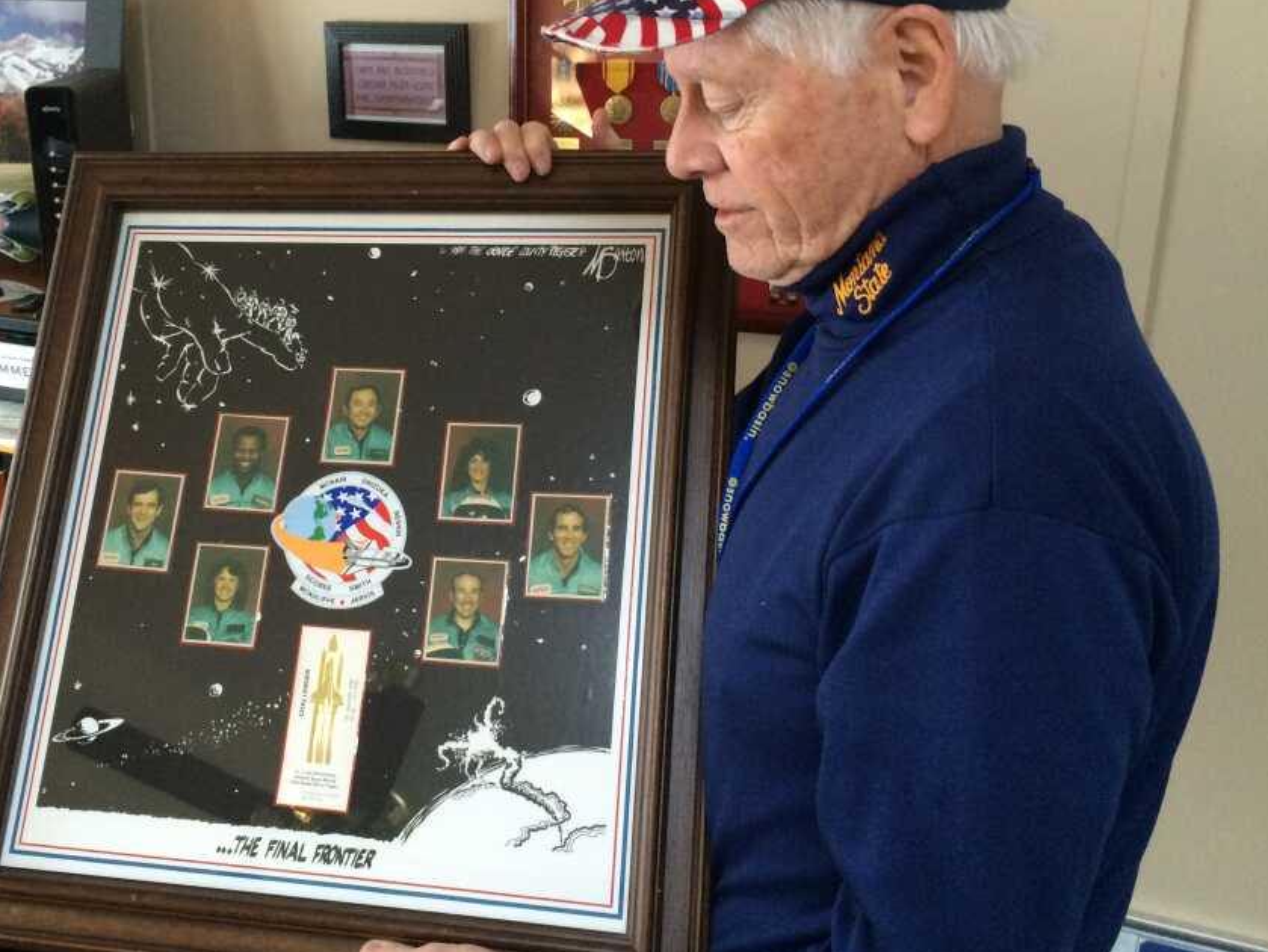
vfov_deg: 37.7
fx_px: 1393
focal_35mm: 38
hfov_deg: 48.6
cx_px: 490
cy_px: 400
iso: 200
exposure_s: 1/30
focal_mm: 4.15
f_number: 2.2
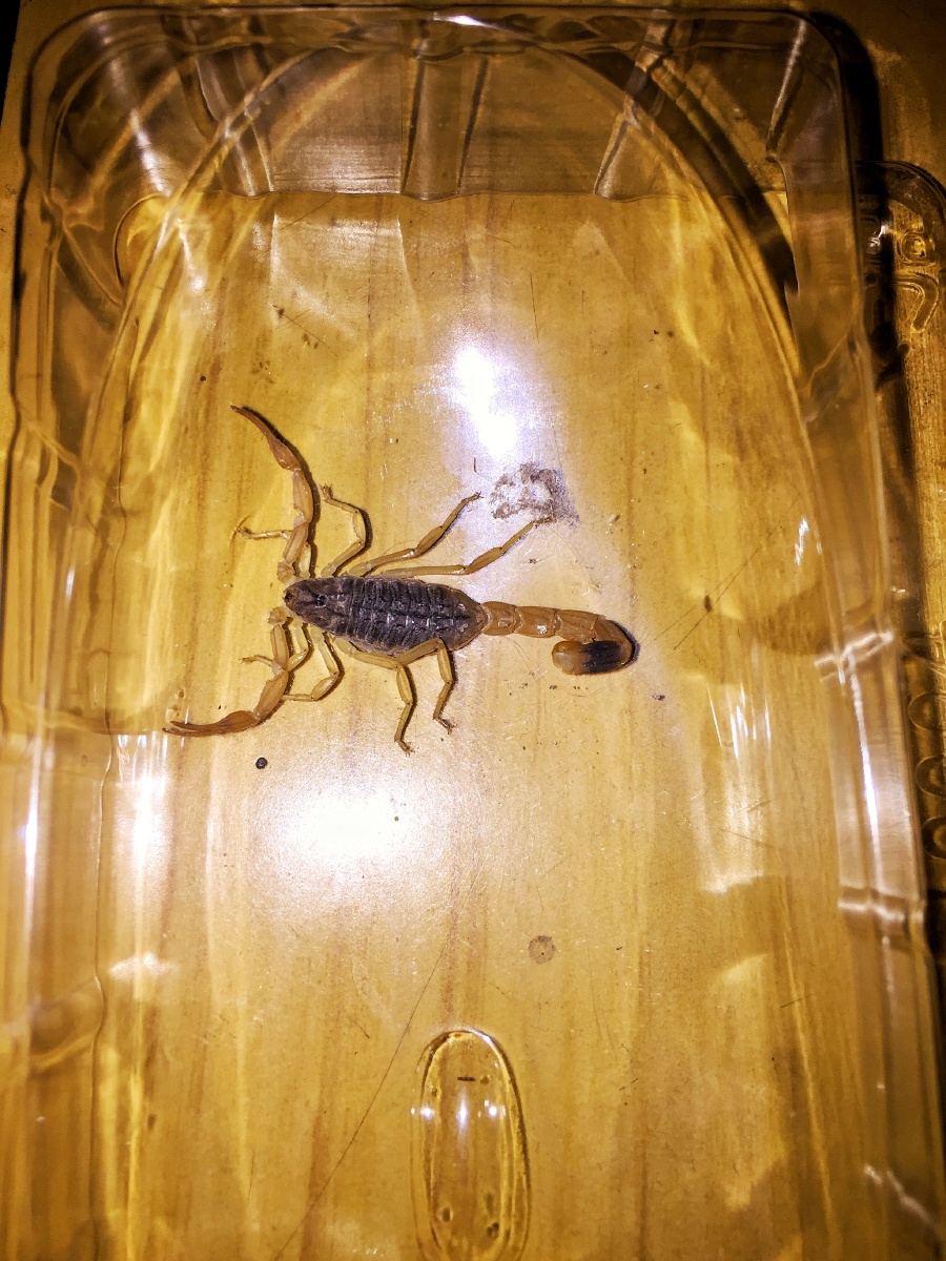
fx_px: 1057
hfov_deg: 48.2
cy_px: 630
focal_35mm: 29
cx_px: 473
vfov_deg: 61.7
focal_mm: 4.15
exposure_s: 1/329
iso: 32
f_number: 2.2
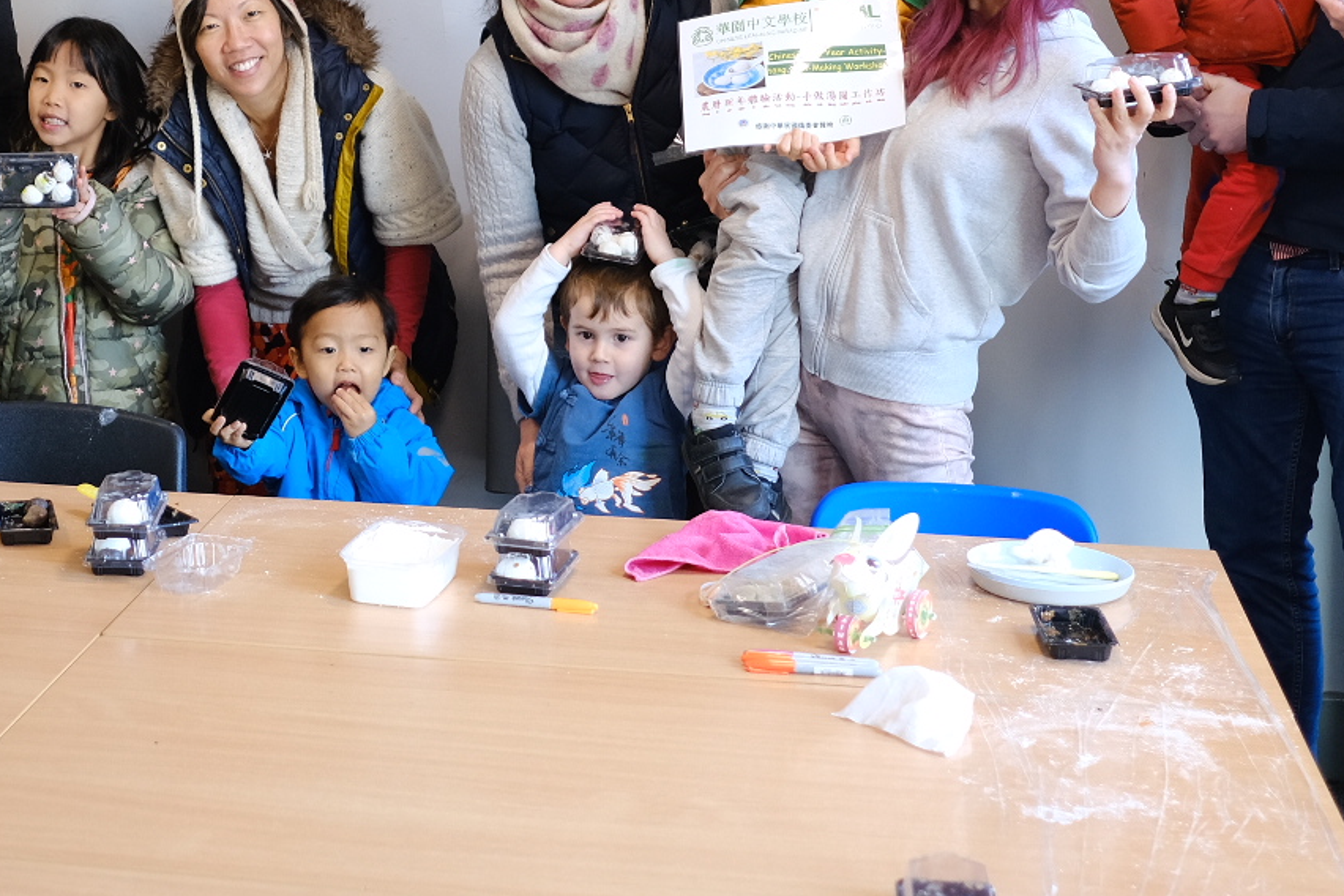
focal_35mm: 73
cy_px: 17
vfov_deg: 18.2
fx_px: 2725
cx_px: 320
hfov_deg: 27.3
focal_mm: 23
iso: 640
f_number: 2
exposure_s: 1/125
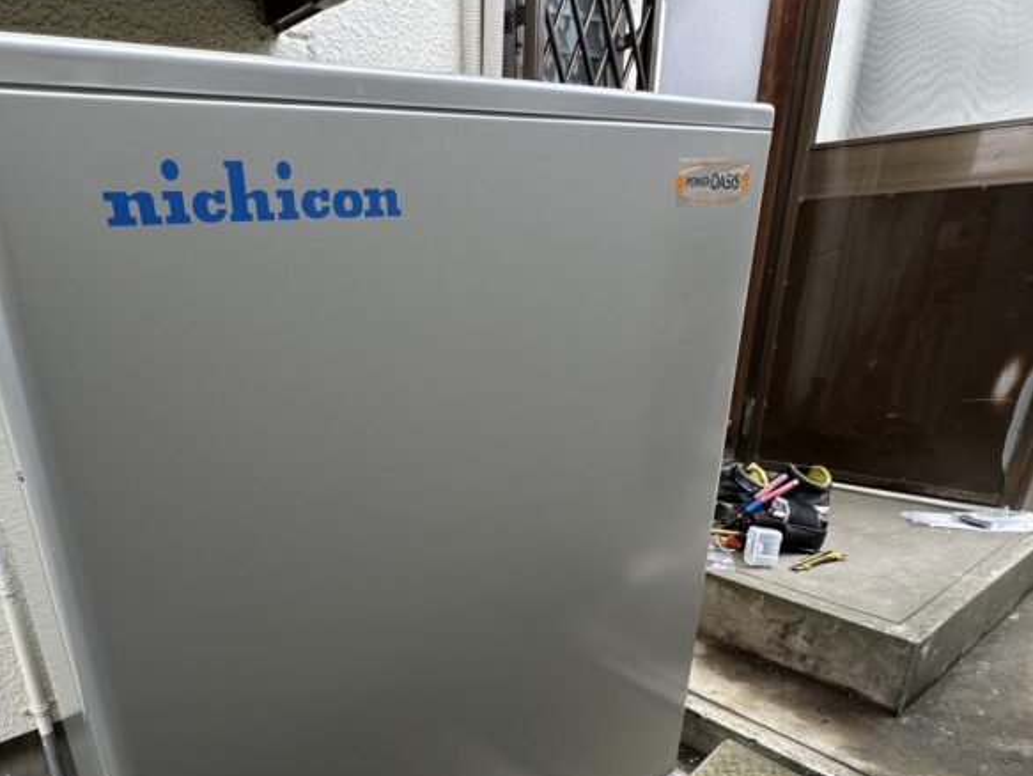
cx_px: 374
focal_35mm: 24
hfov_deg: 70.2
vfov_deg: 54.8
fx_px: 717
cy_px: 560
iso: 50
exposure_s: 1/99
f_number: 2.2
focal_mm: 2.22
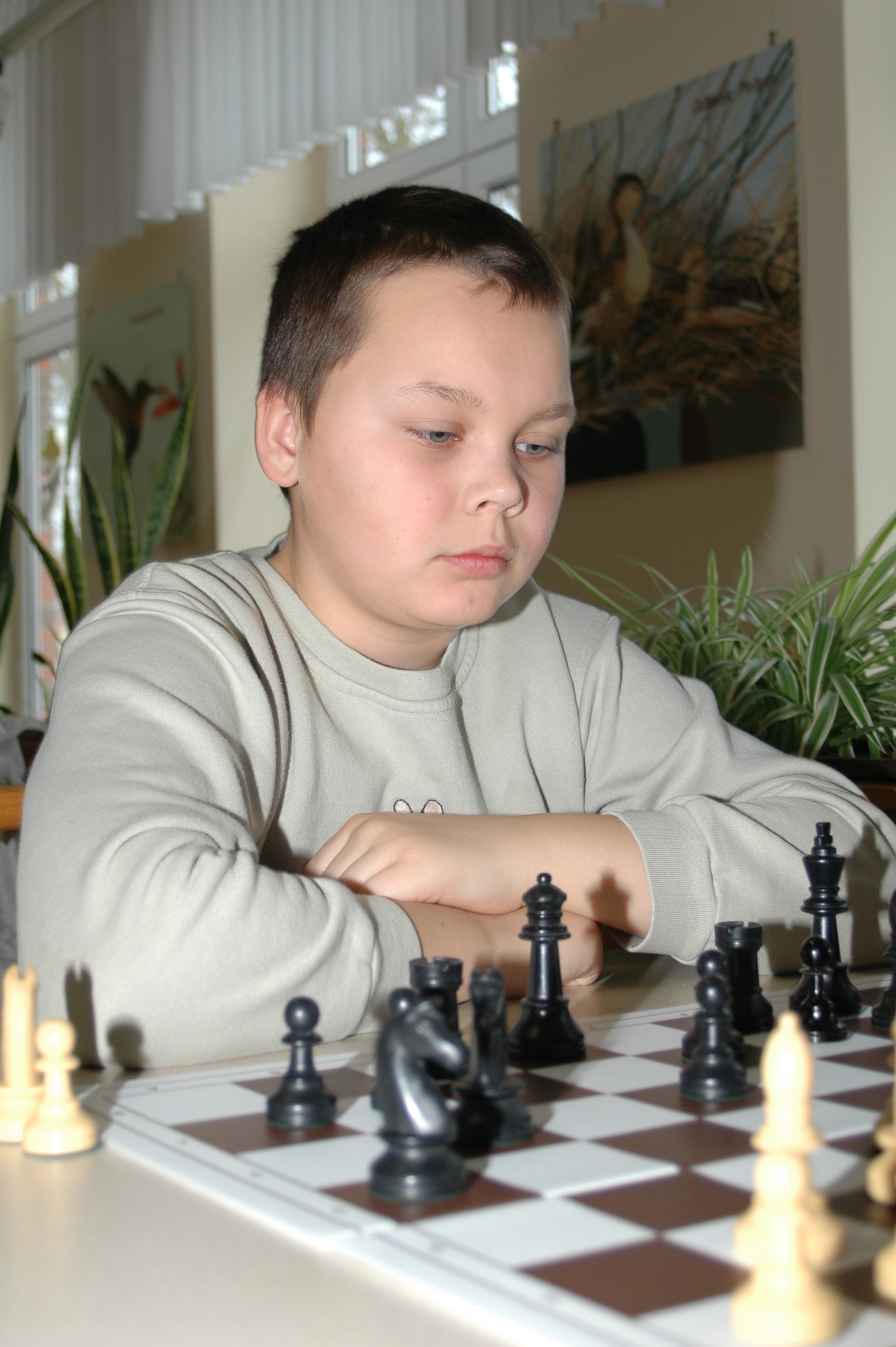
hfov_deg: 26.4
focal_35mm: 51
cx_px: 448
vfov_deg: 38.9
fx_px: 1907
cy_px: 674
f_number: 4.8
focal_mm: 34
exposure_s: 1/60
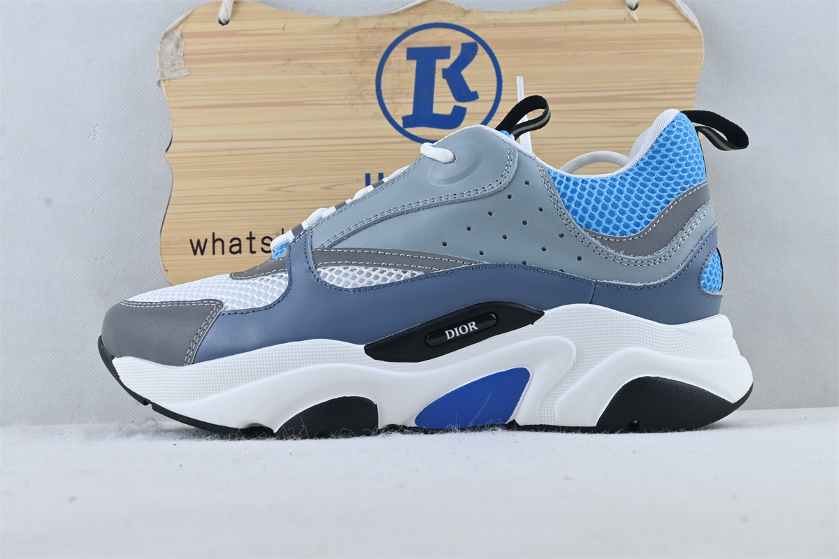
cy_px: 280
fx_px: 1154
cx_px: 420
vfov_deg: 27.3
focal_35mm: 50
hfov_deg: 40.0
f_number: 10
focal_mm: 33
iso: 100
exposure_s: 1/15
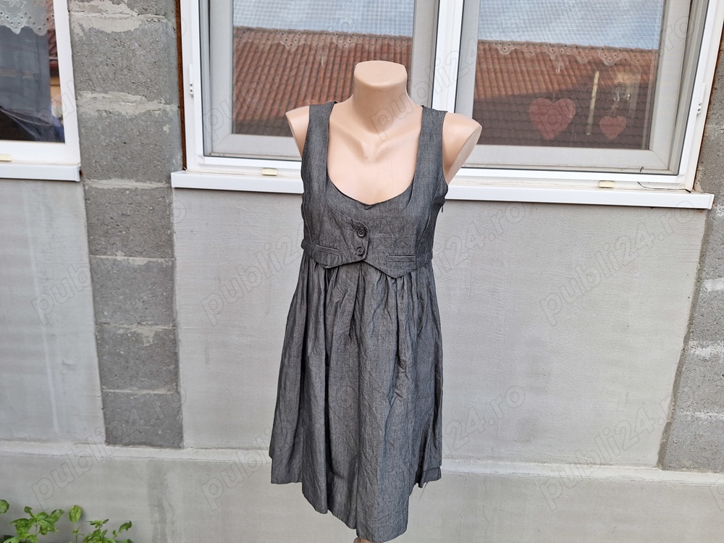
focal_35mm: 23
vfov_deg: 58.9
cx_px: 362
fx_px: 481
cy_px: 272
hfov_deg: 73.9
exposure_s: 1/50
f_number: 1.8
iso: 40
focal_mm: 5.54
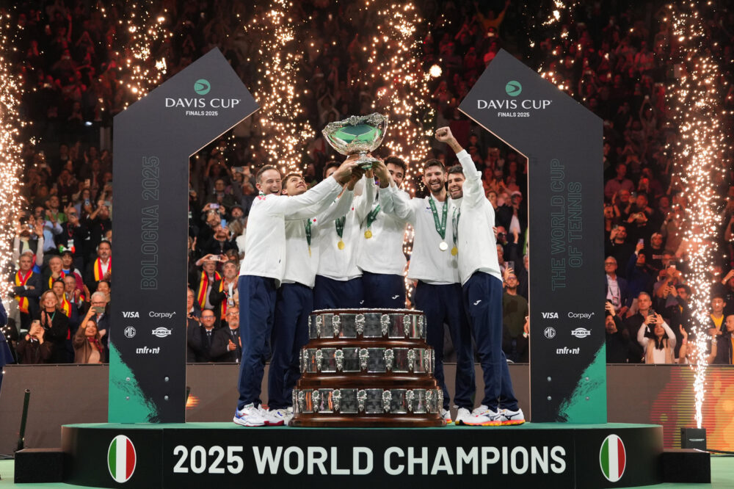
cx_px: 367
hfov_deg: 25.4
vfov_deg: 17.1
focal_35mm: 80
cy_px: 244
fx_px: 1630
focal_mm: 80
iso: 2500
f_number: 3.2
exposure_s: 1/1250
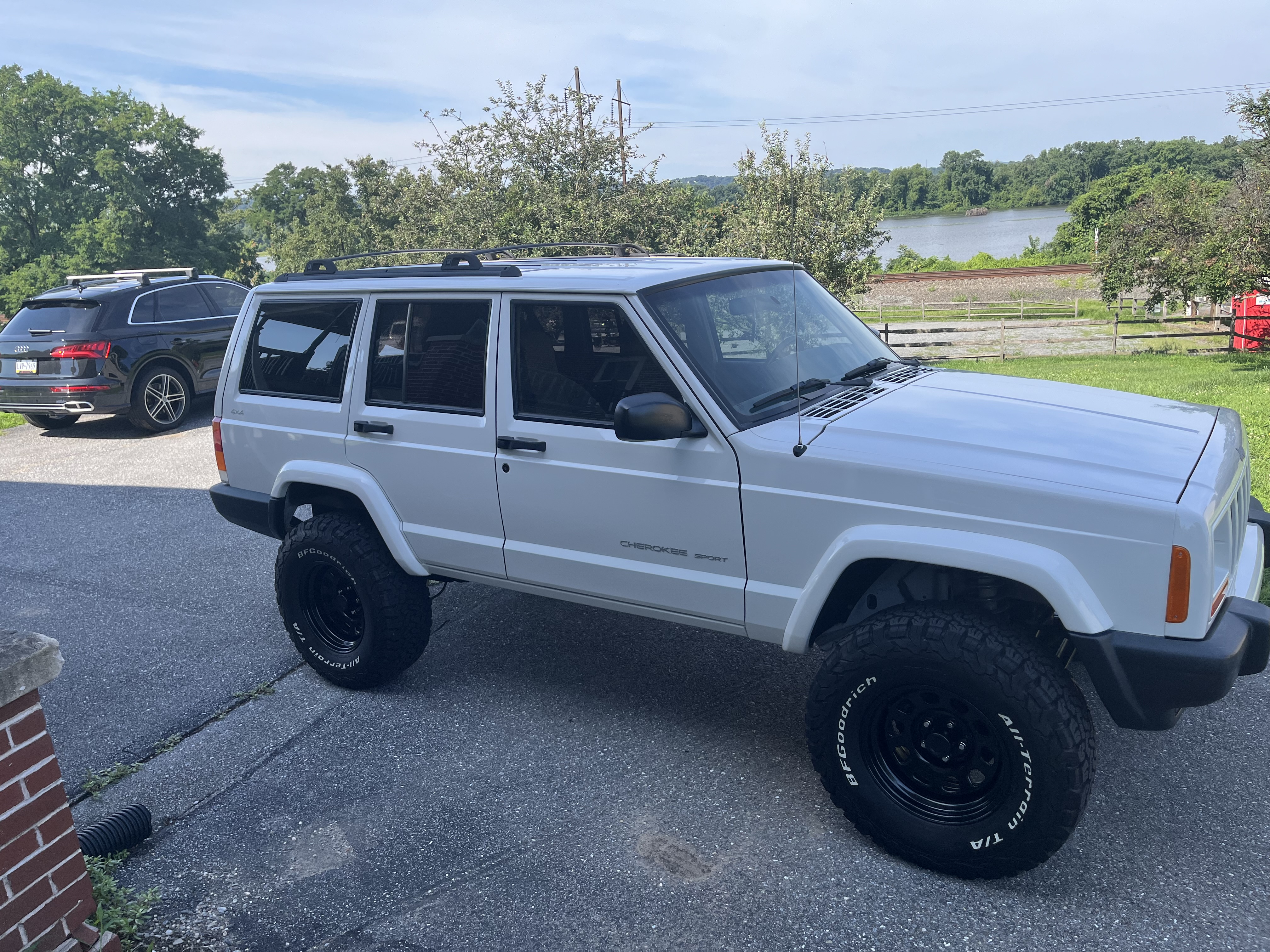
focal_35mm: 26
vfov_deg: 53.1
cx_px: 635
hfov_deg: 67.3
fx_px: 954
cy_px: 476
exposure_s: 1/1355
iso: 50
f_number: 1.6
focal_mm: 5.1
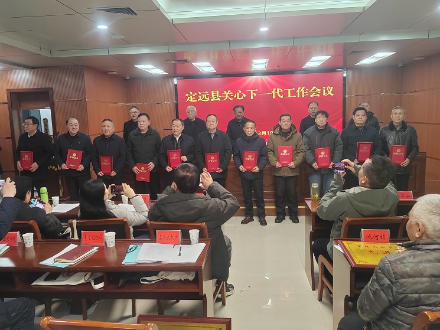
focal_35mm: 29
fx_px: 369
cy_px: 162
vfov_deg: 48.2
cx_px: 220
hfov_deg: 61.7
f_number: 1.9
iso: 400
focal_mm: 5.52
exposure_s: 1/100
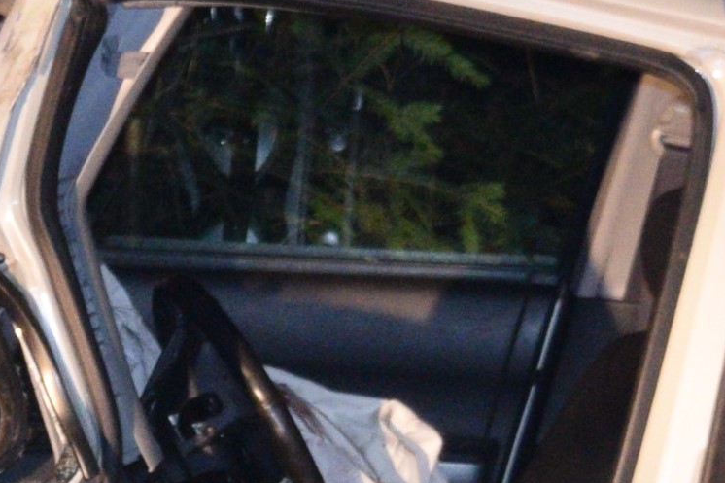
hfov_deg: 5.2
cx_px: 165
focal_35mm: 394
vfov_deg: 3.5
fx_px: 7927
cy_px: 650
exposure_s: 1/60
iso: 1400
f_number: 4.5
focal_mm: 35
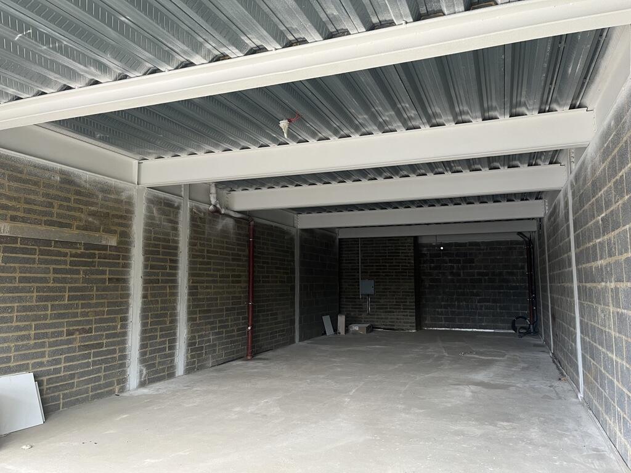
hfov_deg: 67.3
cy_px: 236
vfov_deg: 53.1
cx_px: 316
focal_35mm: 26
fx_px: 474
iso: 160
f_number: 1.6
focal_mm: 5.1
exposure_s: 1/60
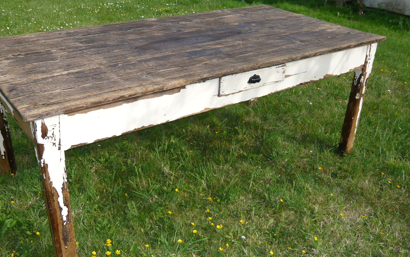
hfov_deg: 51.5
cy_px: 137
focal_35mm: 38
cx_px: 194
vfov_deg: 33.6
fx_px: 425
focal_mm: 5.2
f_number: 3
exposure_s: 1/640
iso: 100
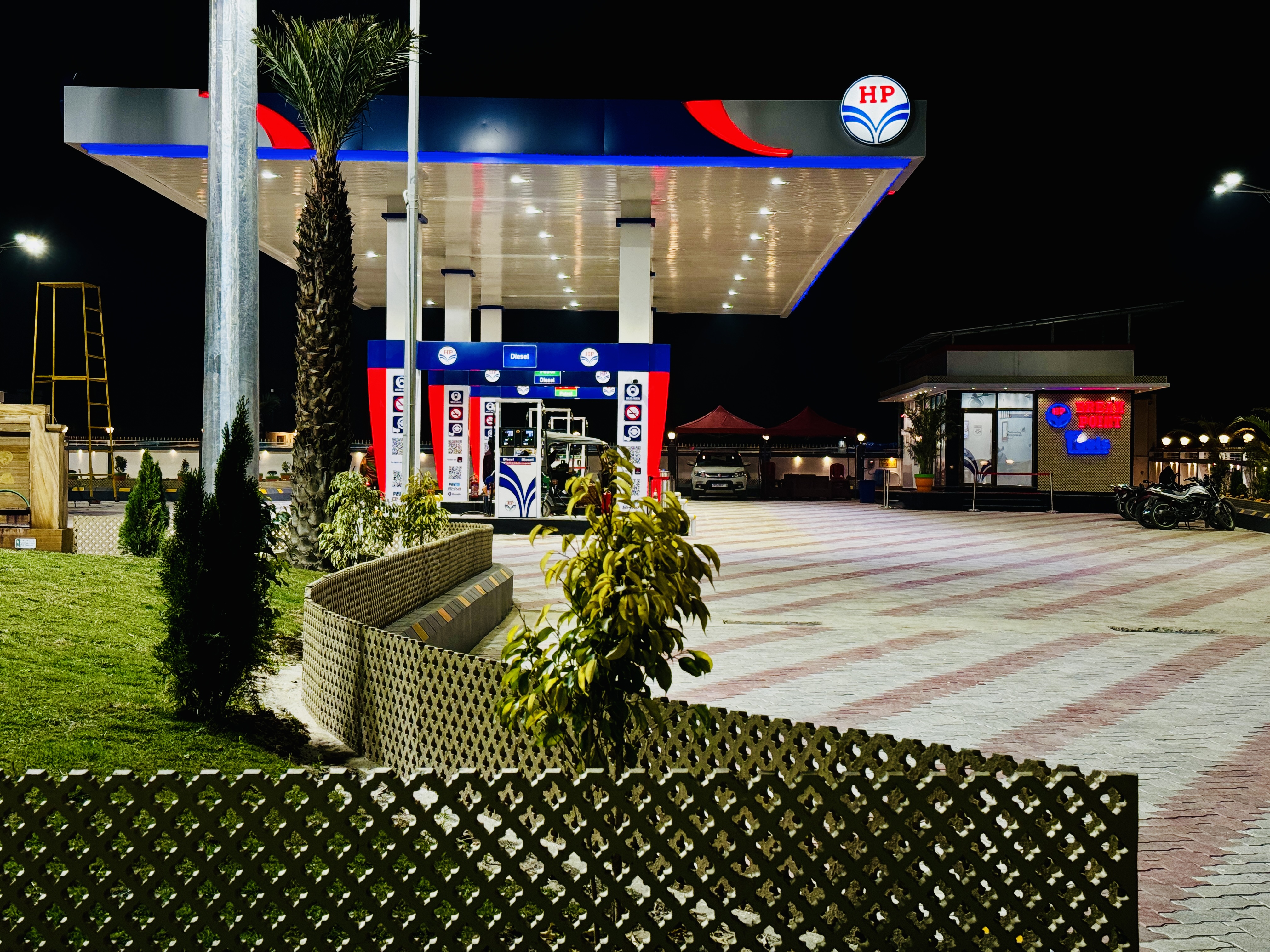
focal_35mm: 48
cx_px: 635
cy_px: 476
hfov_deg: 39.7
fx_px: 1761
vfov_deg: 30.3
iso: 100
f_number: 1.78
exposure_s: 1/50
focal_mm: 6.86
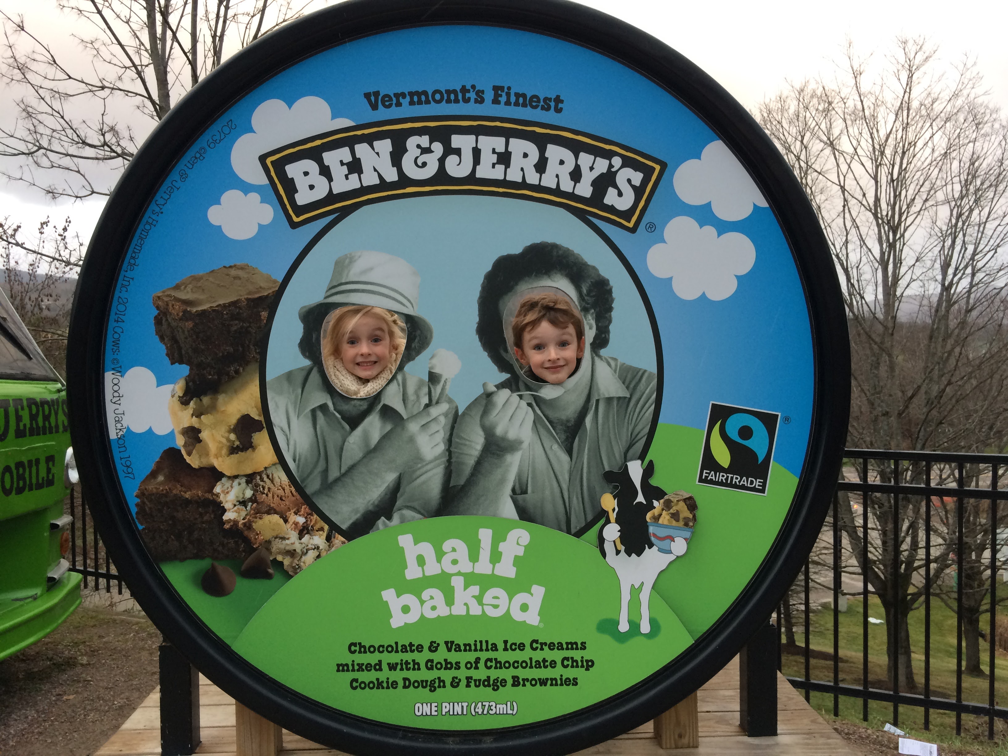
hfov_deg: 61.7
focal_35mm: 29
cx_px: 504
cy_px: 378
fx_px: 844
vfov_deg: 48.2
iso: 64
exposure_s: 1/30
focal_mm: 4.15
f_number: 2.2
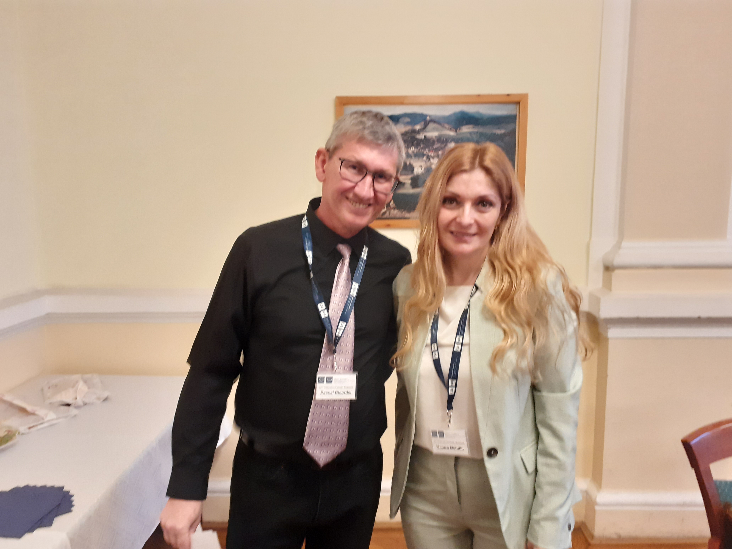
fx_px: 571
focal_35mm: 27
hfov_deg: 65.3
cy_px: 274
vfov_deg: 51.4
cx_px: 366
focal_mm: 3.6
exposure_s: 1/50
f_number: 1.9
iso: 200
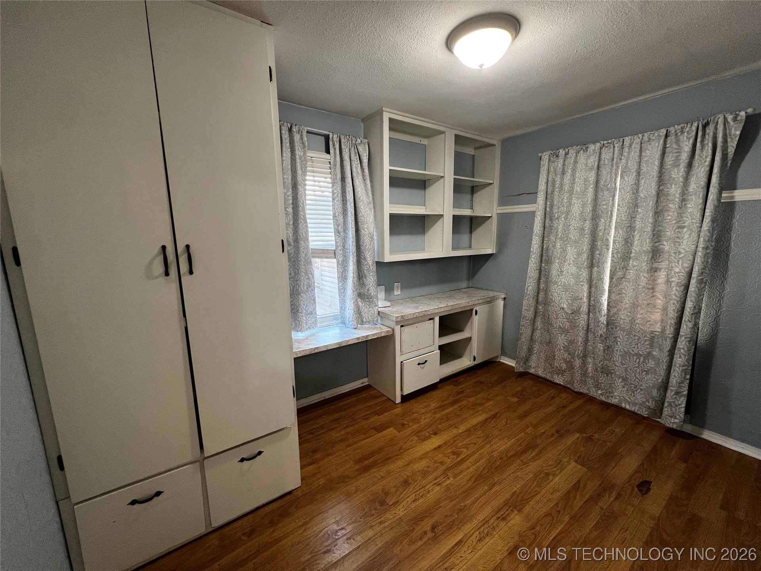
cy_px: 286
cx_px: 380
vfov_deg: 89.9
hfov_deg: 106.2
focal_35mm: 13
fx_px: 286
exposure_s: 1/60
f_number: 1.8
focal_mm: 1.57
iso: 200
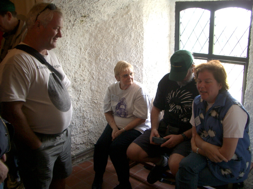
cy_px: 94
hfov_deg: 52.6
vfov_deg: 40.7
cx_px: 126
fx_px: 256
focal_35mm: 35
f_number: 2.6
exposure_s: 1/40
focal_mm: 5.8
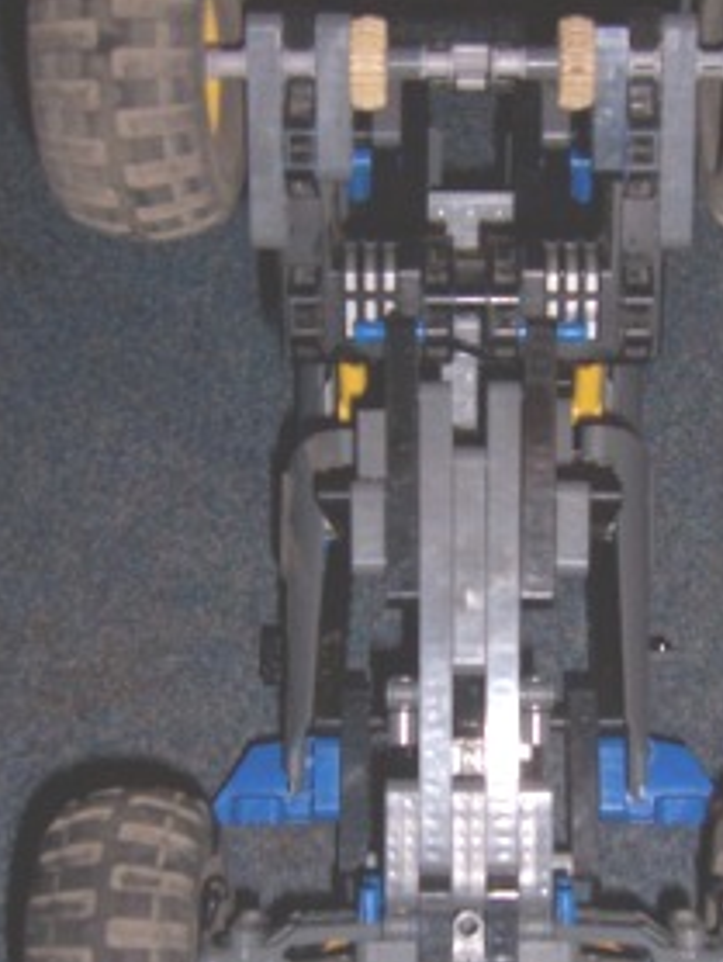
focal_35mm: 58
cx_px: 460
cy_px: 571
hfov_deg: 25.2
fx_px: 1613
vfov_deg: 33.1
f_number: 3
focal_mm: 6
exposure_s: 1/60
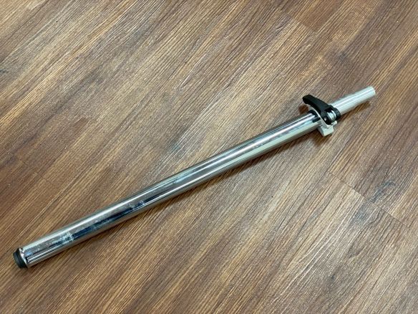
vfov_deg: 28.0
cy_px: 157
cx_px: 209
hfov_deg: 36.8
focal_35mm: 52
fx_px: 628
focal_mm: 6
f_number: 2
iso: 160
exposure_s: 1/50
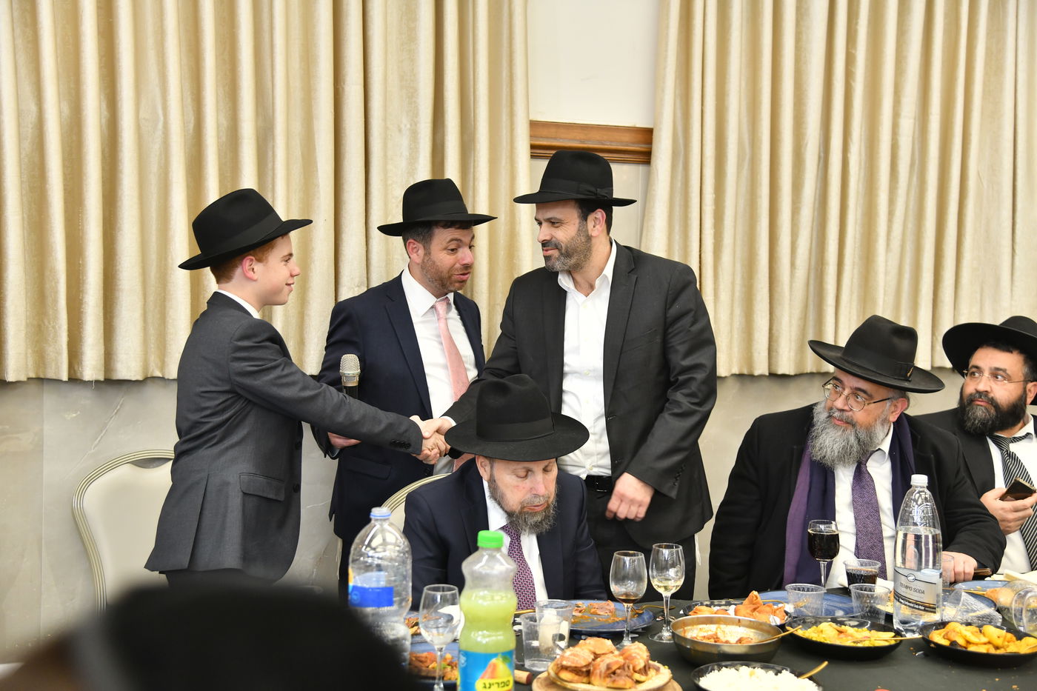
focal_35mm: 50
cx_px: 518
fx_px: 1440
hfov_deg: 39.6
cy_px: 346
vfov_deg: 27.0
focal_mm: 50
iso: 1000
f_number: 4.5
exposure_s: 1/200
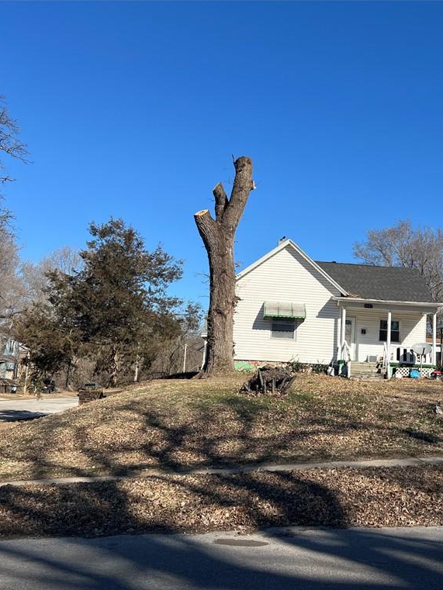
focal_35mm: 35
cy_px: 297
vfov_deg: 52.6
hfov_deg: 40.1
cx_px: 301
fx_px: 597
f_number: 1.5
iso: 50
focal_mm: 5.7
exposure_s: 1/4115
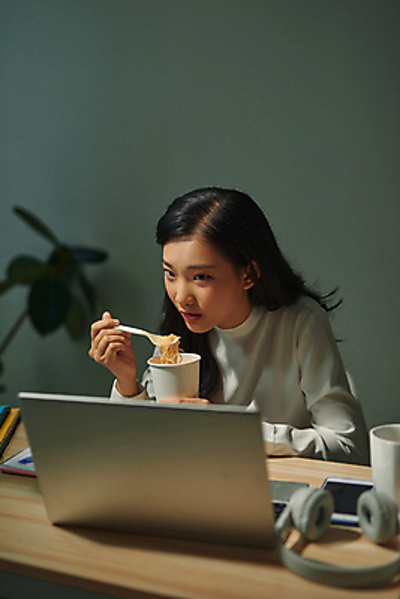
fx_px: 833
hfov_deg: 27.0
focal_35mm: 50
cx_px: 200
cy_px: 300
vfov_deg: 39.6
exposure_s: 1/320
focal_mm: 50
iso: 100
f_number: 1.8
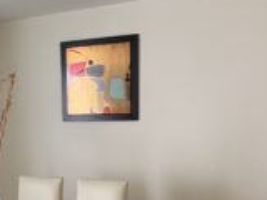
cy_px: 158
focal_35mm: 35
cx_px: 77
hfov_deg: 51.0
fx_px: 270
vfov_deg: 39.2
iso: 200
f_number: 2.2
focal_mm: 2.22
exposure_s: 1/99
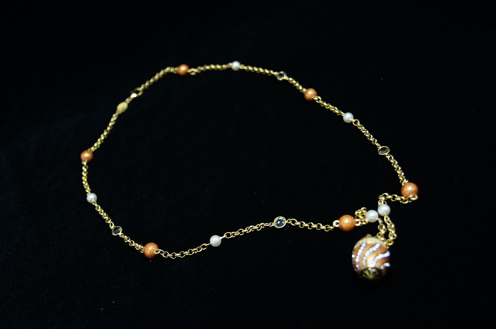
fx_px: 619
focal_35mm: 45
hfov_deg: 43.7
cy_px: 164
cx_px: 248
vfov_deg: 29.8
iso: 1000
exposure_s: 1/60
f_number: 4.5
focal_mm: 30
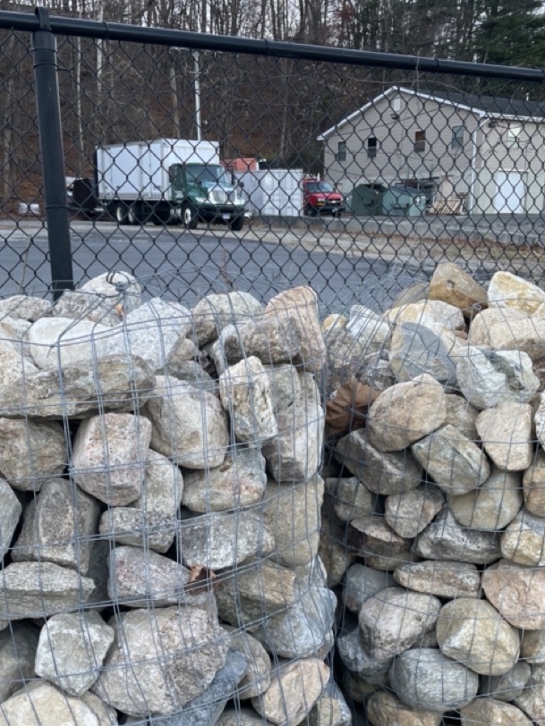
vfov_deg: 45.0
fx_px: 861
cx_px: 283
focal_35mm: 41
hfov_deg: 35.1
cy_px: 494
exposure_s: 1/121
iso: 80
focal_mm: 4.2
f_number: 1.6
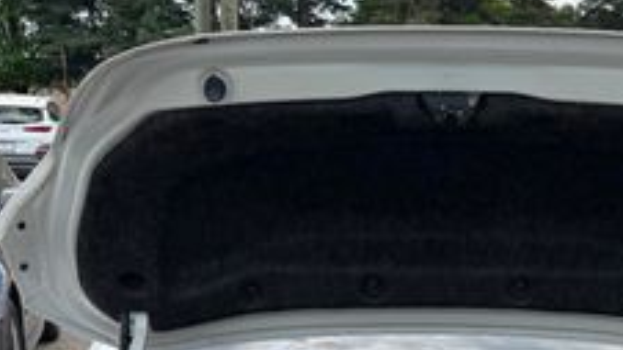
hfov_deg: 28.4
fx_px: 1222
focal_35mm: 74
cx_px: 422
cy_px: 551
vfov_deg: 14.9
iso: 80
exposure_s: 1/2169
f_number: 1.78
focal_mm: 6.76
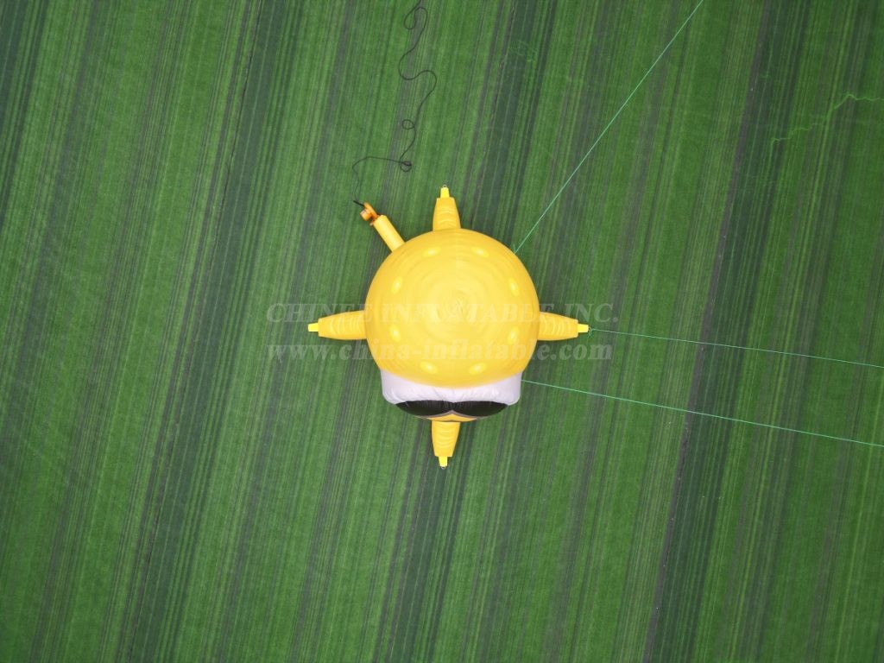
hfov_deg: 71.6
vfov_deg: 56.8
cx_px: 442
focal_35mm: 24
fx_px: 613
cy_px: 332
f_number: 1.7
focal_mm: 6.72
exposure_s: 1/500
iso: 100
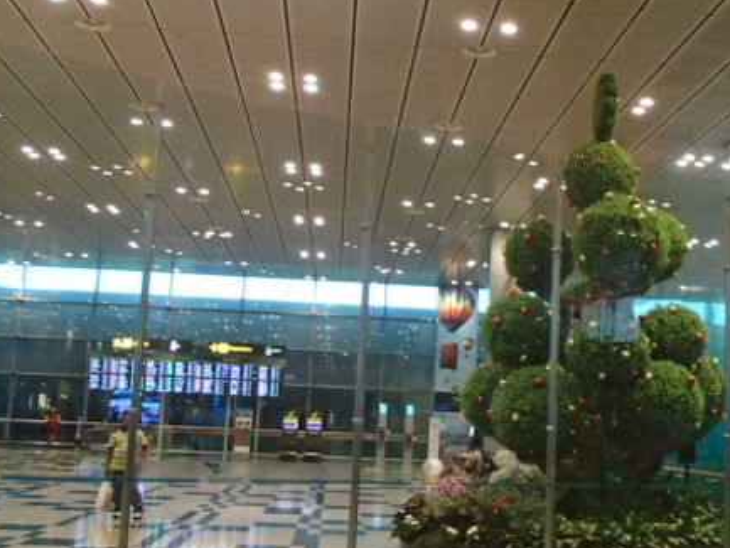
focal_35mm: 57
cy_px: 213
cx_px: 474
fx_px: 1202
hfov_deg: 33.5
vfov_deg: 25.6
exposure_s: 1/25
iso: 800
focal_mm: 6.83
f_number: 4.6
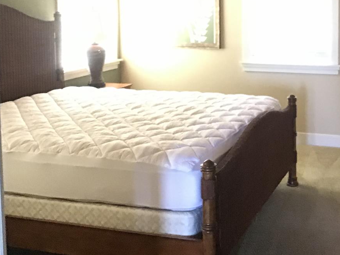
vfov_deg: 26.8
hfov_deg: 35.4
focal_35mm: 53
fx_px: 521
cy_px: 39
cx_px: 255
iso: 250
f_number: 2.4
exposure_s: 1/15
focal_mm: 3.3
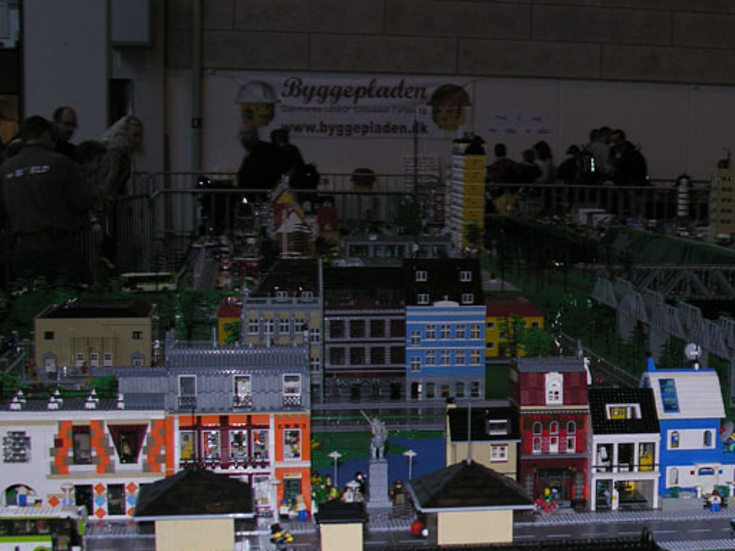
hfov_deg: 26.9
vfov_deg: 20.8
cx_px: 656
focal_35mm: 70
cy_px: 412
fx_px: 1486
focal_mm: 8.9
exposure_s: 1/60.1
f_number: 2.8
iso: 50
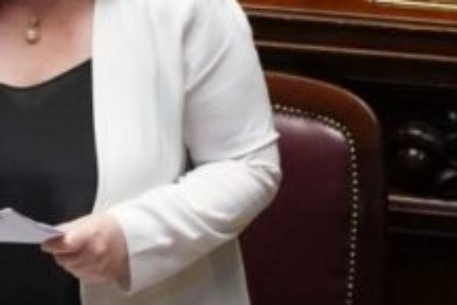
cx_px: 51
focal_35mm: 1342
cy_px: 76
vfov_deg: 1.0
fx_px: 17047
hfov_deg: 1.5
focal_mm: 279
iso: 8000
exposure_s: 1/125
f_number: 5.6
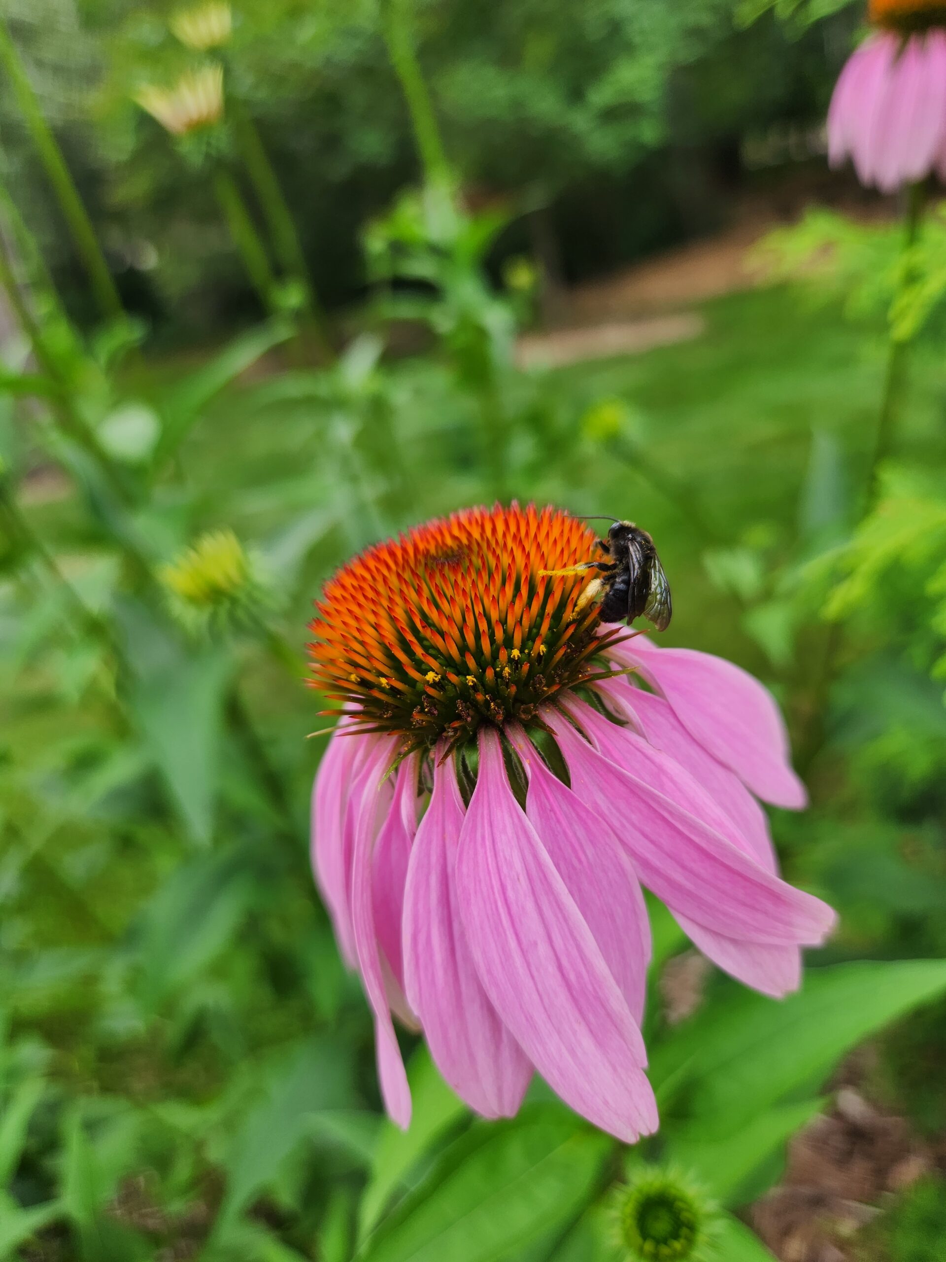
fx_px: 838
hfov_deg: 58.9
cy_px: 631
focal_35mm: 23
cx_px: 473
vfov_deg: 73.9
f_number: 1.8
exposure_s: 1/180
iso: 25
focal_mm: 5.4
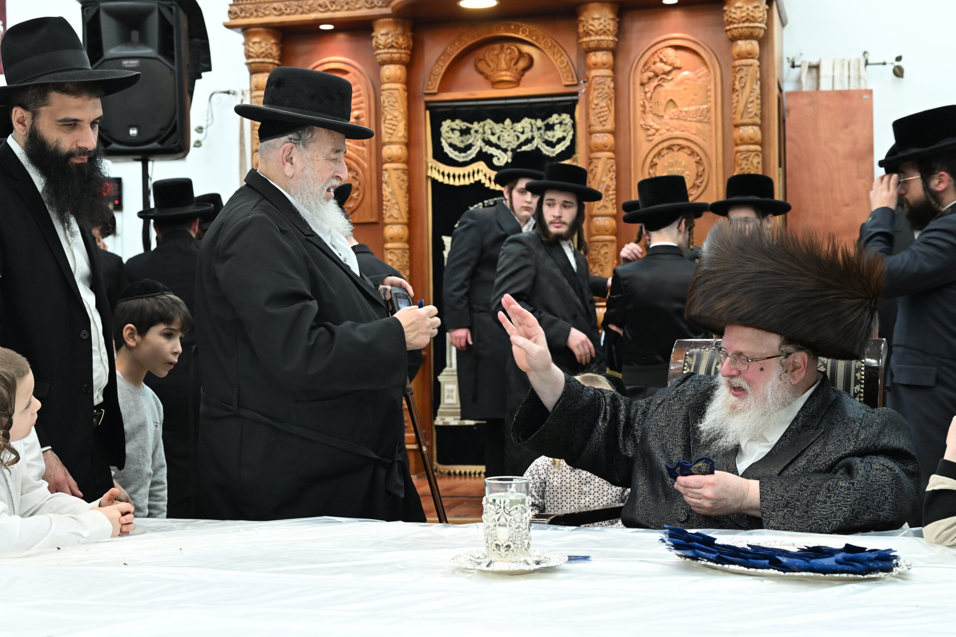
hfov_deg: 39.6
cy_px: 318
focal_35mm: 50
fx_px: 1328
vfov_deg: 27.0
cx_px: 478
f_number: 5.6
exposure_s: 1/200
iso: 2500
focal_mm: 50
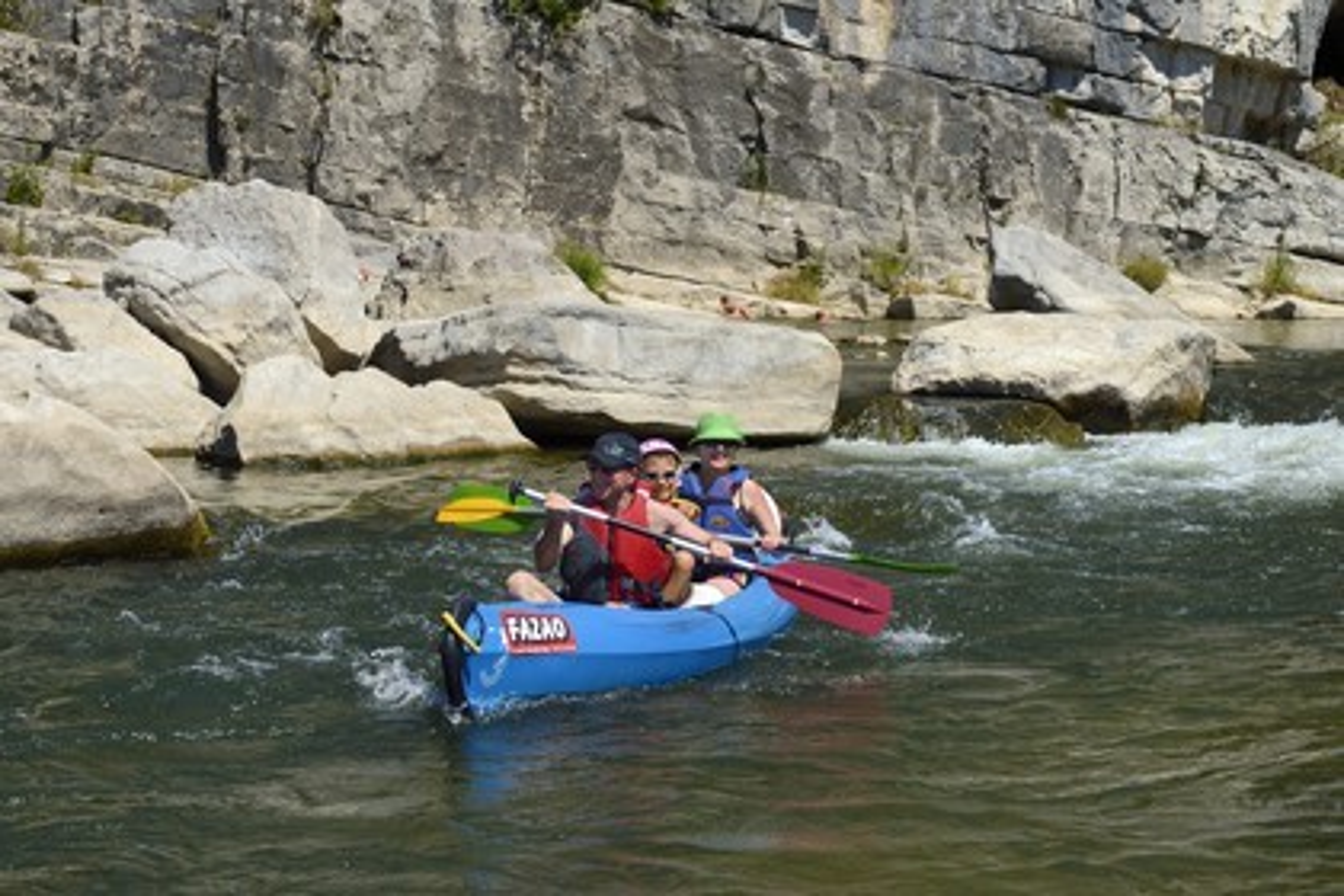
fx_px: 2091
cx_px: 672
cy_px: 448
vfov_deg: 24.2
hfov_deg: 35.6
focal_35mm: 56
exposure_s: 1/640
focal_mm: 56
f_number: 9
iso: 200
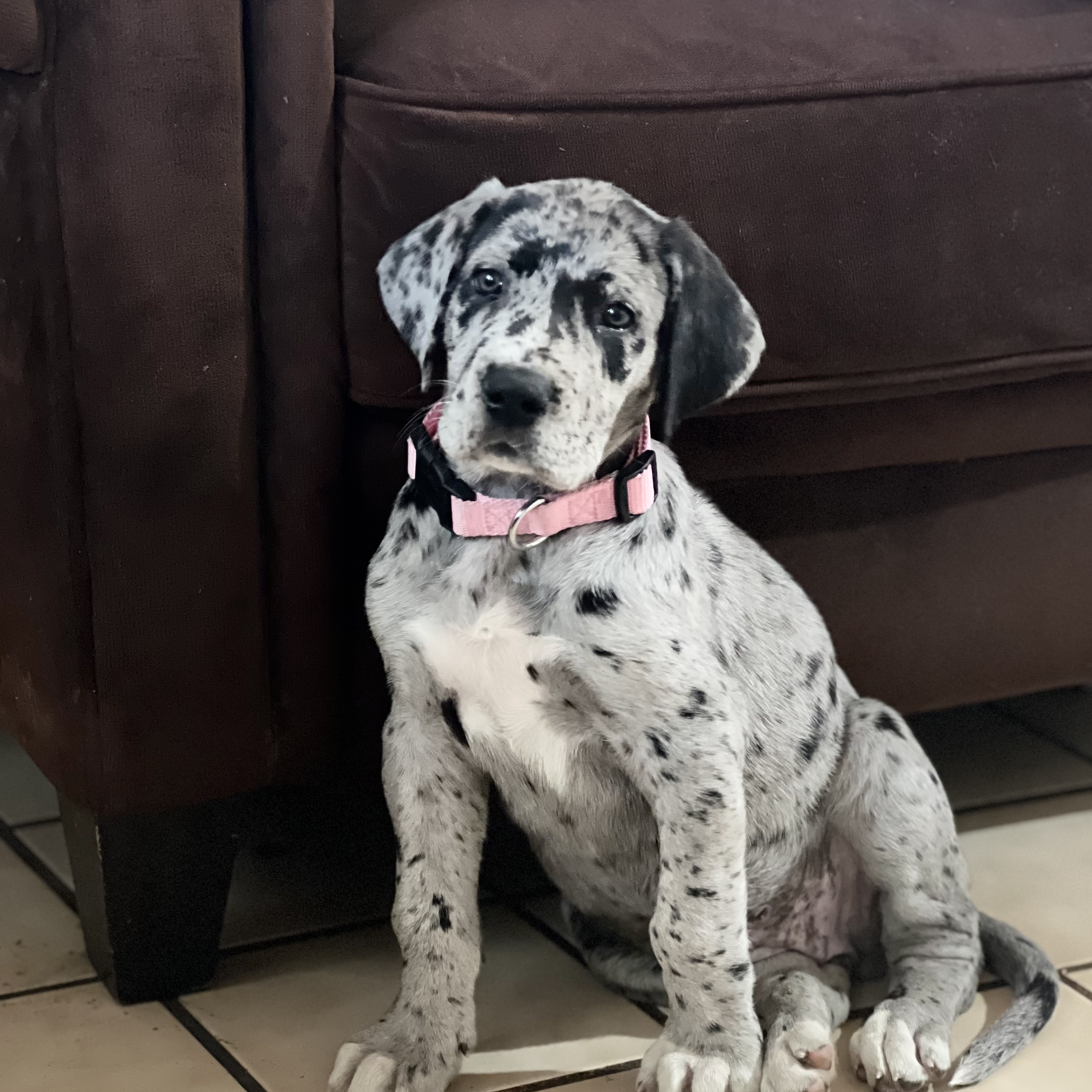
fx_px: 3248
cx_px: 546
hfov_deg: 19.1
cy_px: 668
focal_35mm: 91
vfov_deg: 19.1
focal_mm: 9
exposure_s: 1/15
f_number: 2.8
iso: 1000
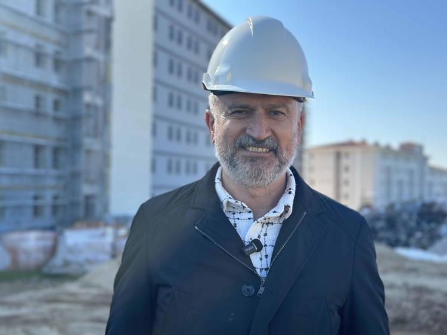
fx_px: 620
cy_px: 168
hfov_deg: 39.7
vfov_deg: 30.2
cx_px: 224
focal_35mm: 48
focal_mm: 6.86
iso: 80
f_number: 1.78
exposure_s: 1/1880
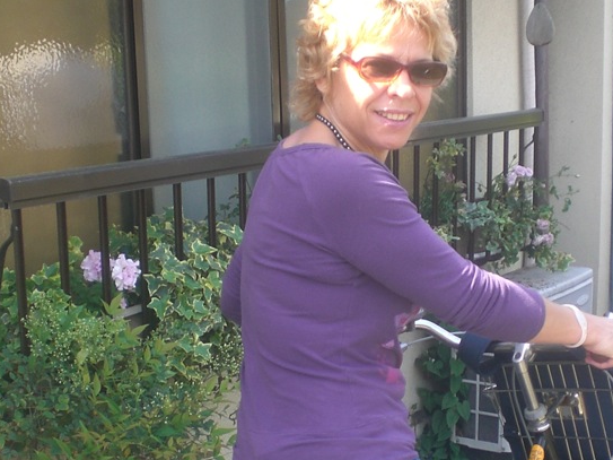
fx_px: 1239
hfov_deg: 27.7
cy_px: 332
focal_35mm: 70
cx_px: 373
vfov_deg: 20.9
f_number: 3.1
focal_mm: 6.3
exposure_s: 1/100
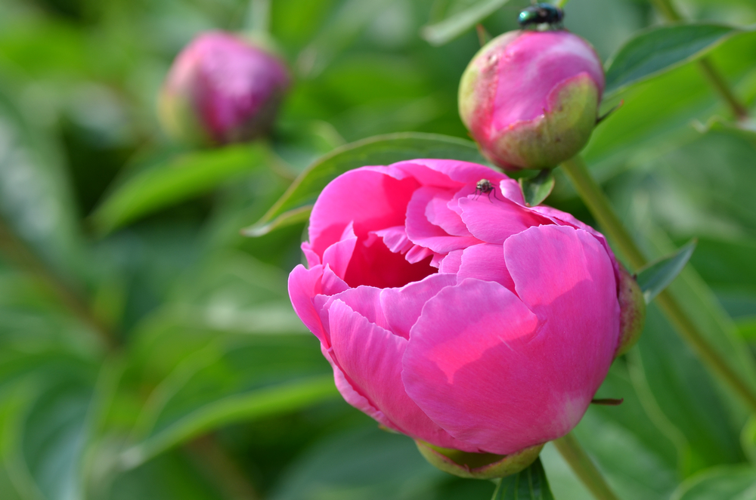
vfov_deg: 10.1
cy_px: 250
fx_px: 2829
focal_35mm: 135
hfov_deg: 15.2
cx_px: 378
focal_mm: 90
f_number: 9
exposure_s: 1/200
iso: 100
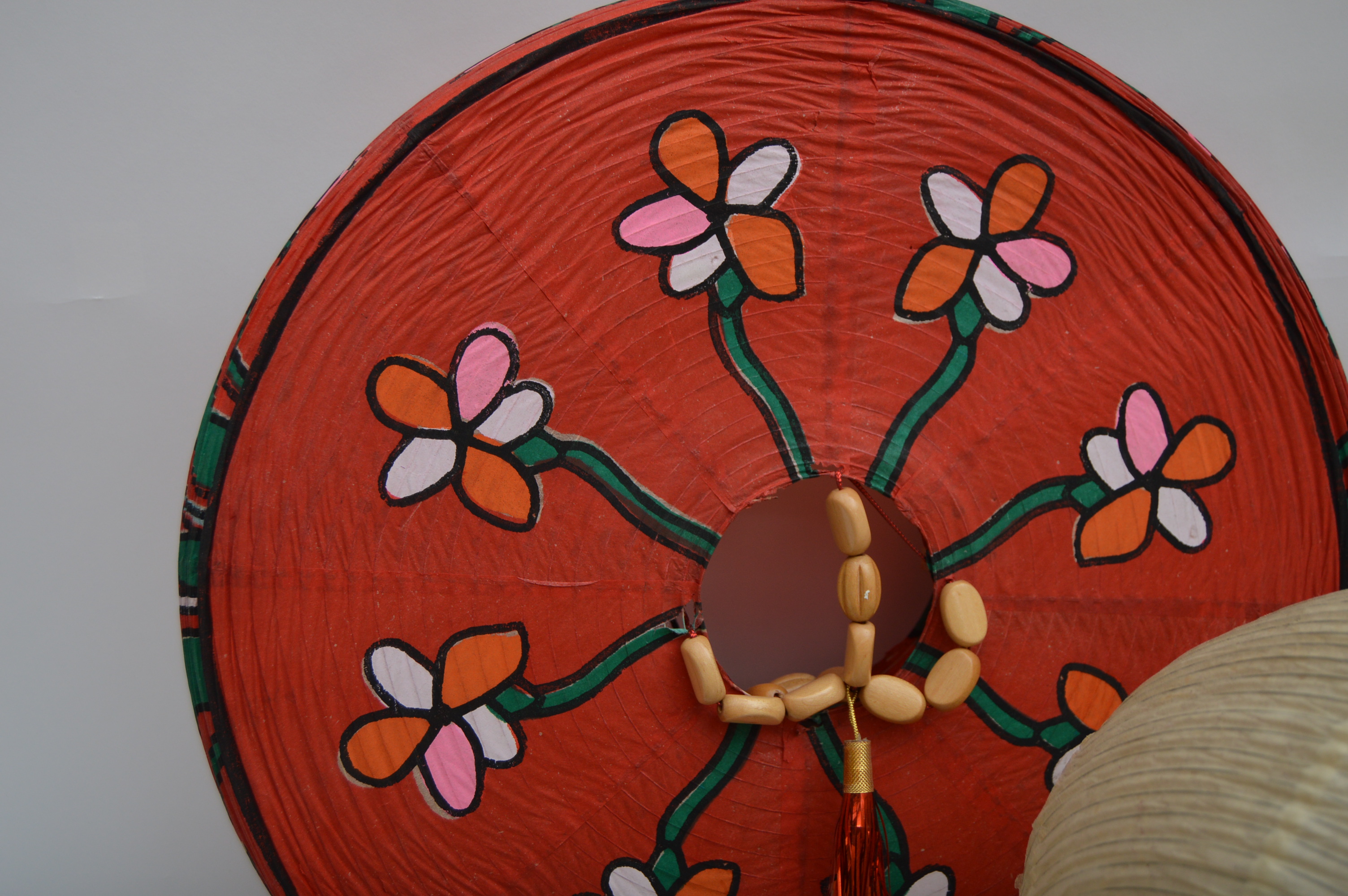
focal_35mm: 45
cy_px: 448
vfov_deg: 29.8
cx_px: 674
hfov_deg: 43.6
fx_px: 1683
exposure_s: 1/200
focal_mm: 30
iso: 200
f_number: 5
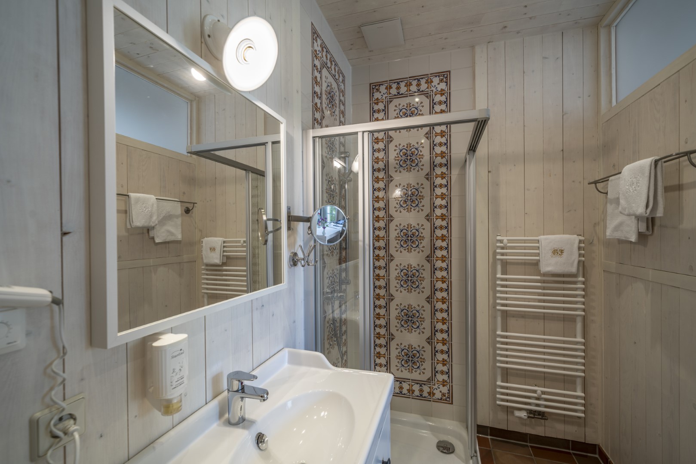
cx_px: 348
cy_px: 232
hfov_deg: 100.4
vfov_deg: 77.3
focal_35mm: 15
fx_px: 290
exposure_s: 1/5
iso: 100
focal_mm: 15
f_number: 6.3
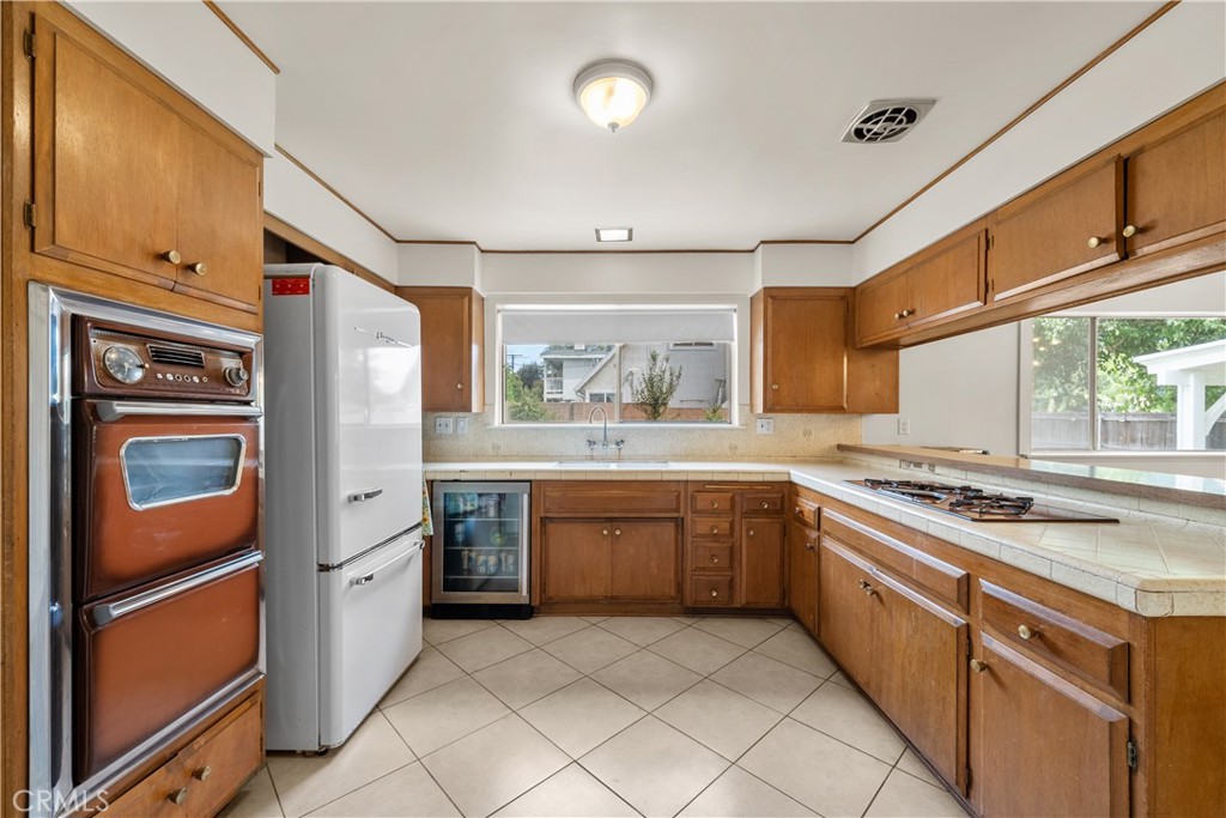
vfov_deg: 85.4
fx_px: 443
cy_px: 409
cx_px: 613
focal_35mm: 13
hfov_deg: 108.3
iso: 100
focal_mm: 13
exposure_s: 1.6
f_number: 9
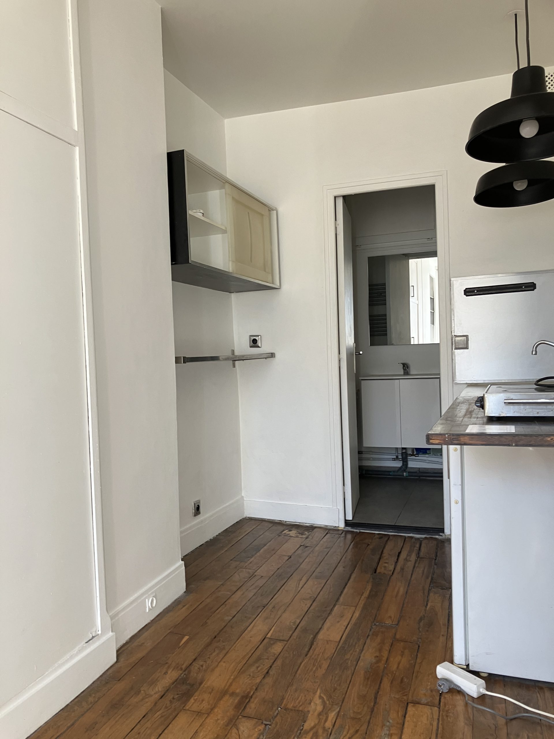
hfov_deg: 49.7
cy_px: 370
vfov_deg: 63.4
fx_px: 597
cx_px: 277
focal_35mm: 28
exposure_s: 1/60
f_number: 1.8
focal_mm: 3.99
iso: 100
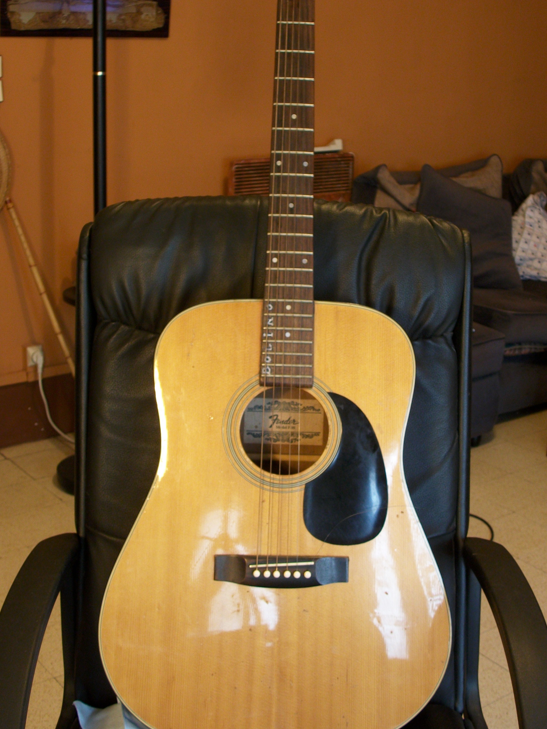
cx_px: 314
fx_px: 1075
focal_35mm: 51
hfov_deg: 28.5
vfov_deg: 37.5
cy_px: 338
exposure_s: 1/4
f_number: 3.2
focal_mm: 7.1
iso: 81
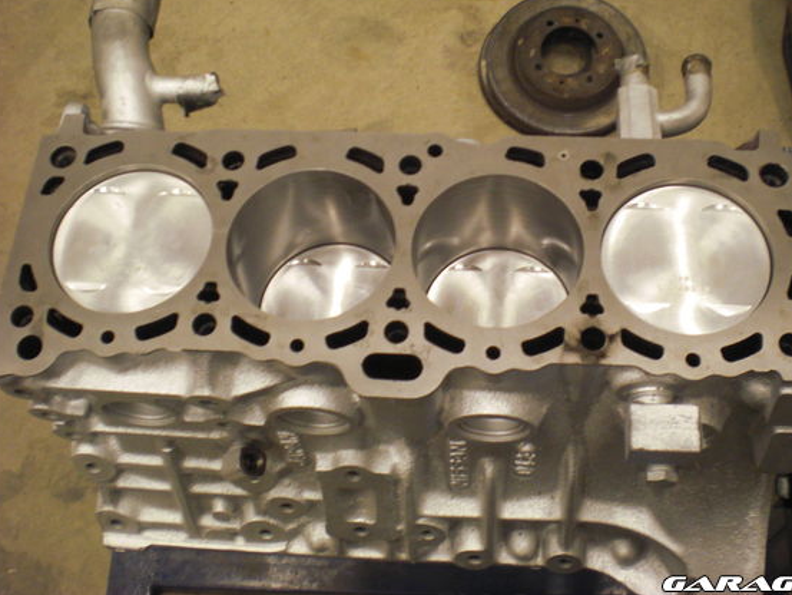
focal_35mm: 44
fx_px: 1007
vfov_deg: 32.8
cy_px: 254
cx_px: 450
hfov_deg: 42.8
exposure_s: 1/20
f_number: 3.1
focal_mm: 6.3
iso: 200
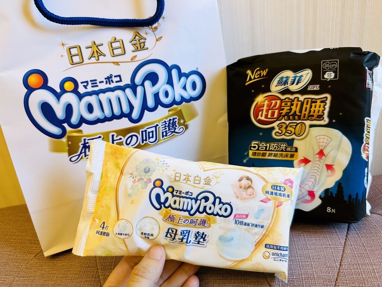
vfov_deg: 56.8
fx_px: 265
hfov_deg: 71.6
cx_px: 191
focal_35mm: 24
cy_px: 144
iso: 100
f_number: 1.78
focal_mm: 6.86
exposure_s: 1/120
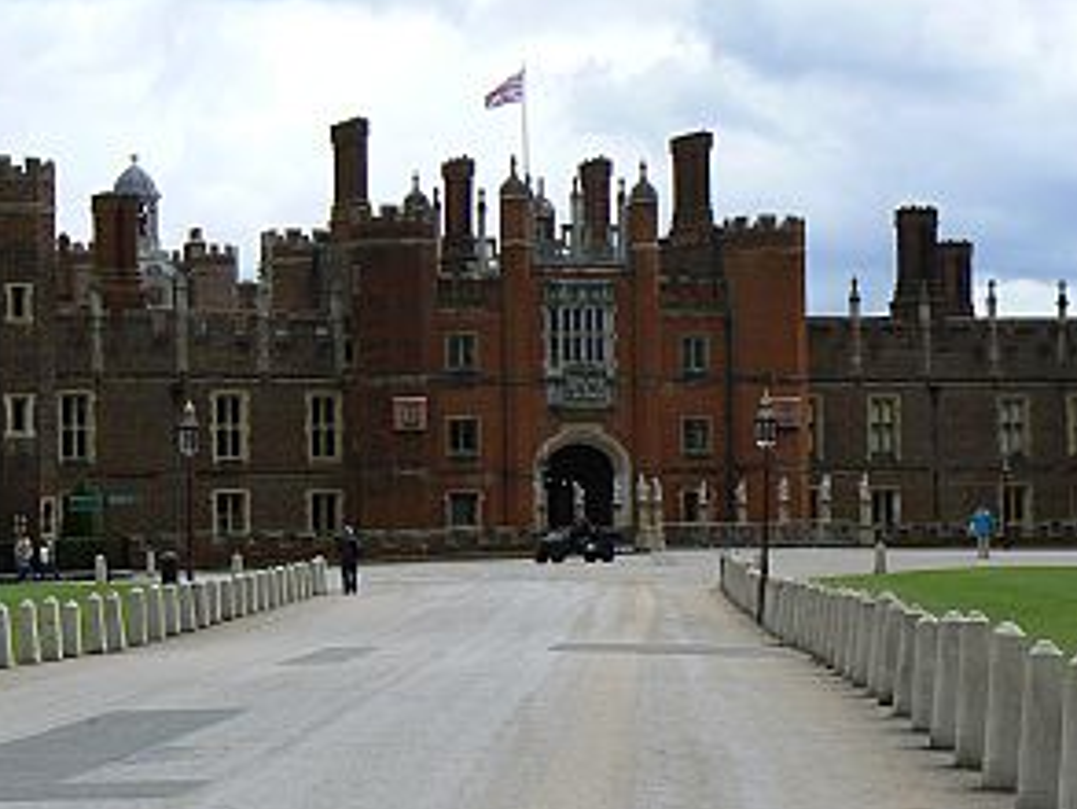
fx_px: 3611
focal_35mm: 116
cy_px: 469
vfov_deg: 12.8
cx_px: 603
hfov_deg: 17.0
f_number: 6.3
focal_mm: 16.2
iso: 80
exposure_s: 1/500
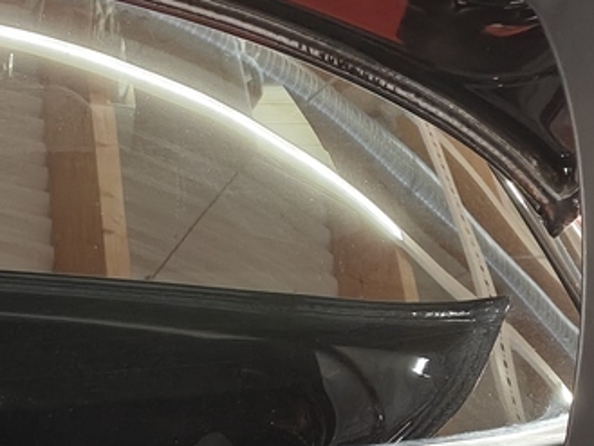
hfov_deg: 16.5
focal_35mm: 105
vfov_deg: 12.8
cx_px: -370
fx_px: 1802
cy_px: 816
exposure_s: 1/41
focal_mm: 5.59
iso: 160
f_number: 1.8
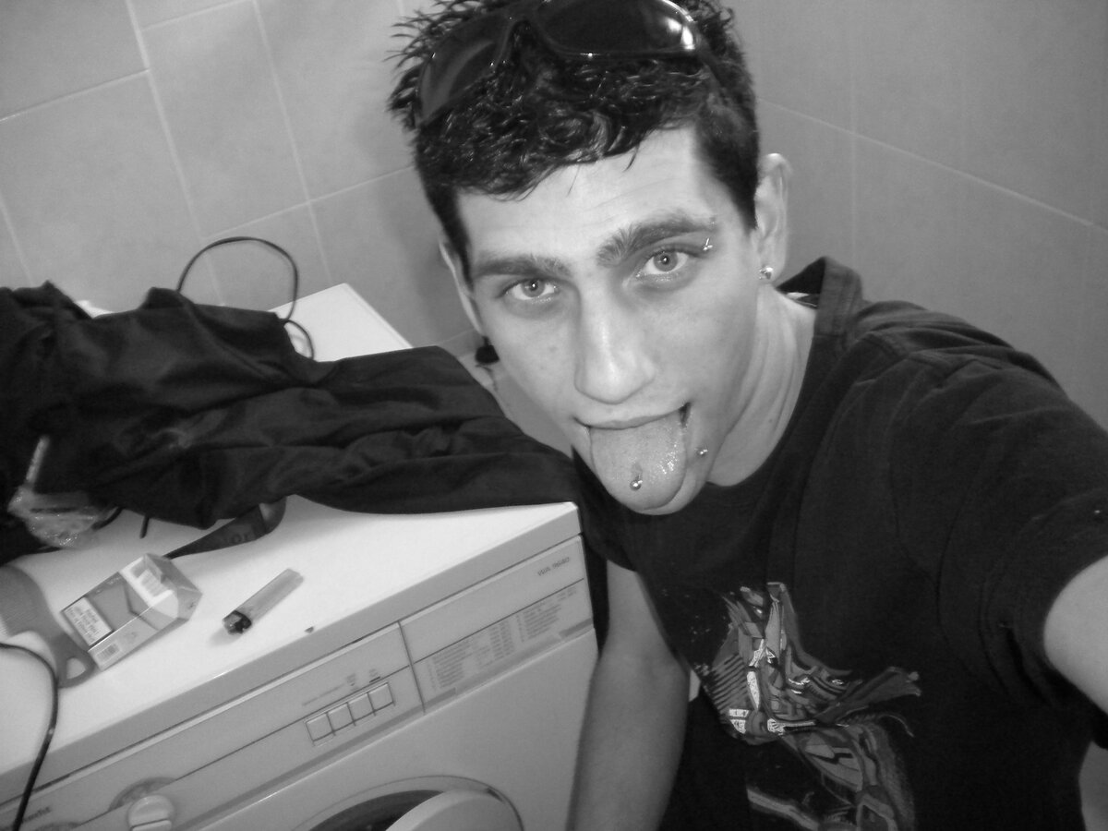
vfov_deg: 40.7
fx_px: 1120
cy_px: 416
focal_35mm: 35
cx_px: 554
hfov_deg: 52.6
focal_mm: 6.3
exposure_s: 1/30
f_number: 3.1
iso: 400
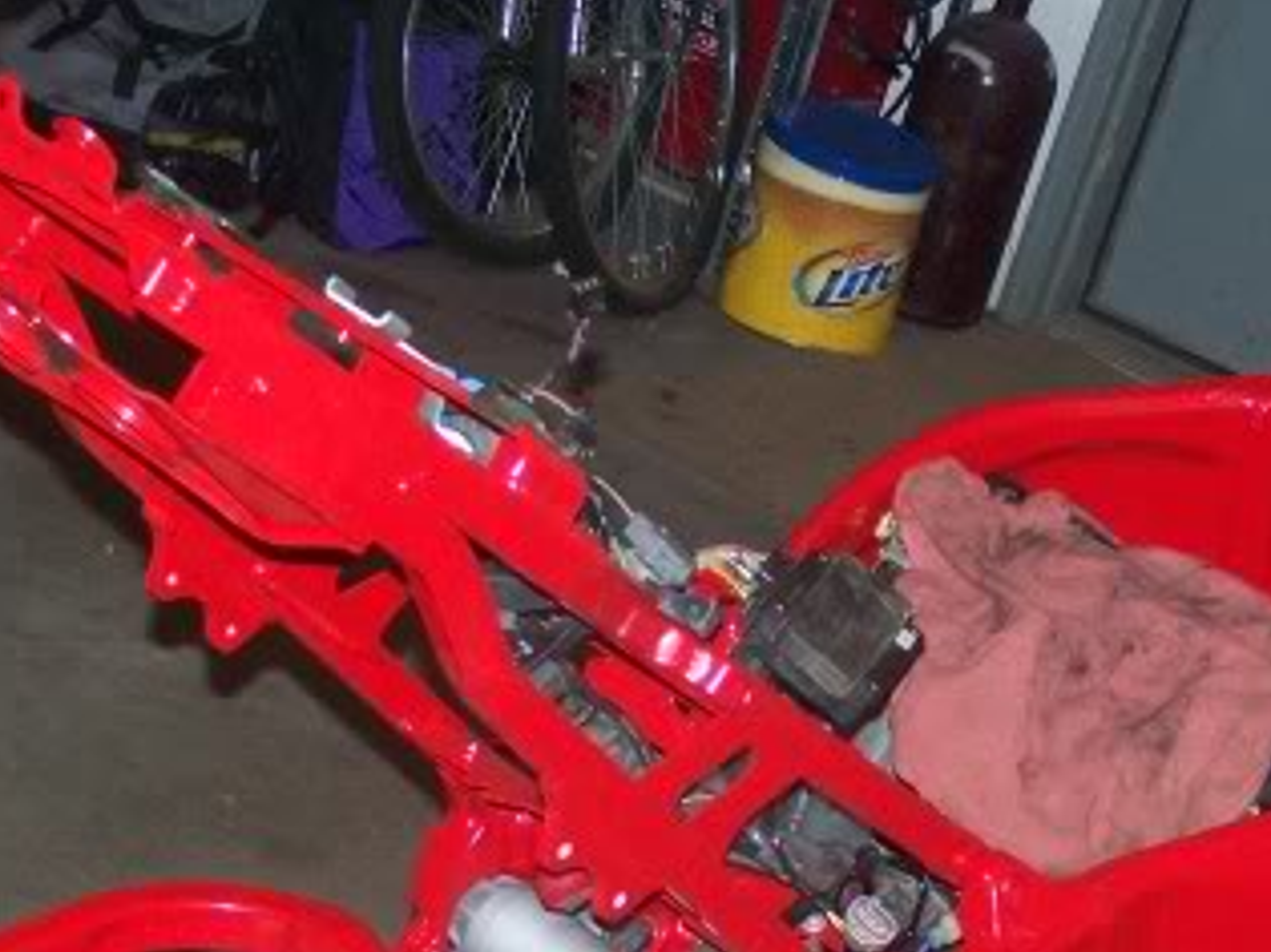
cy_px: 827
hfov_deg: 14.5
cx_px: 726
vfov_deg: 10.8
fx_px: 4992
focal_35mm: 136
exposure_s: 1/80
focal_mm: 11.1
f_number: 3.2
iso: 160
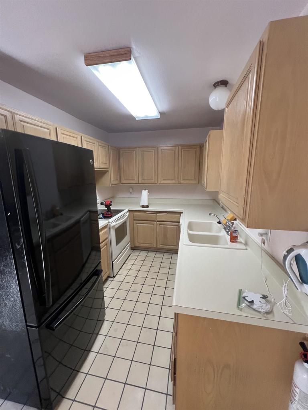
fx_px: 154
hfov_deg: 89.9
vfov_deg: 106.2
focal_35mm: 13
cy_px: 205
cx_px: 154
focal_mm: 1.57
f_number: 1.8
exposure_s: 1/120
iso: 200
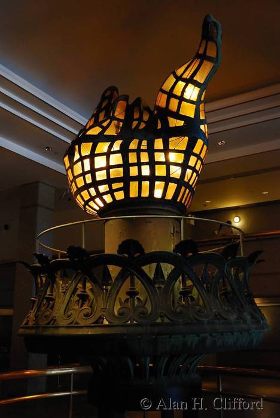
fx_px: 419
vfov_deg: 53.1
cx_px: 140
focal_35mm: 36
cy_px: 209
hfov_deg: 36.9
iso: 800
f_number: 4
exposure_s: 1/30
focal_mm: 24
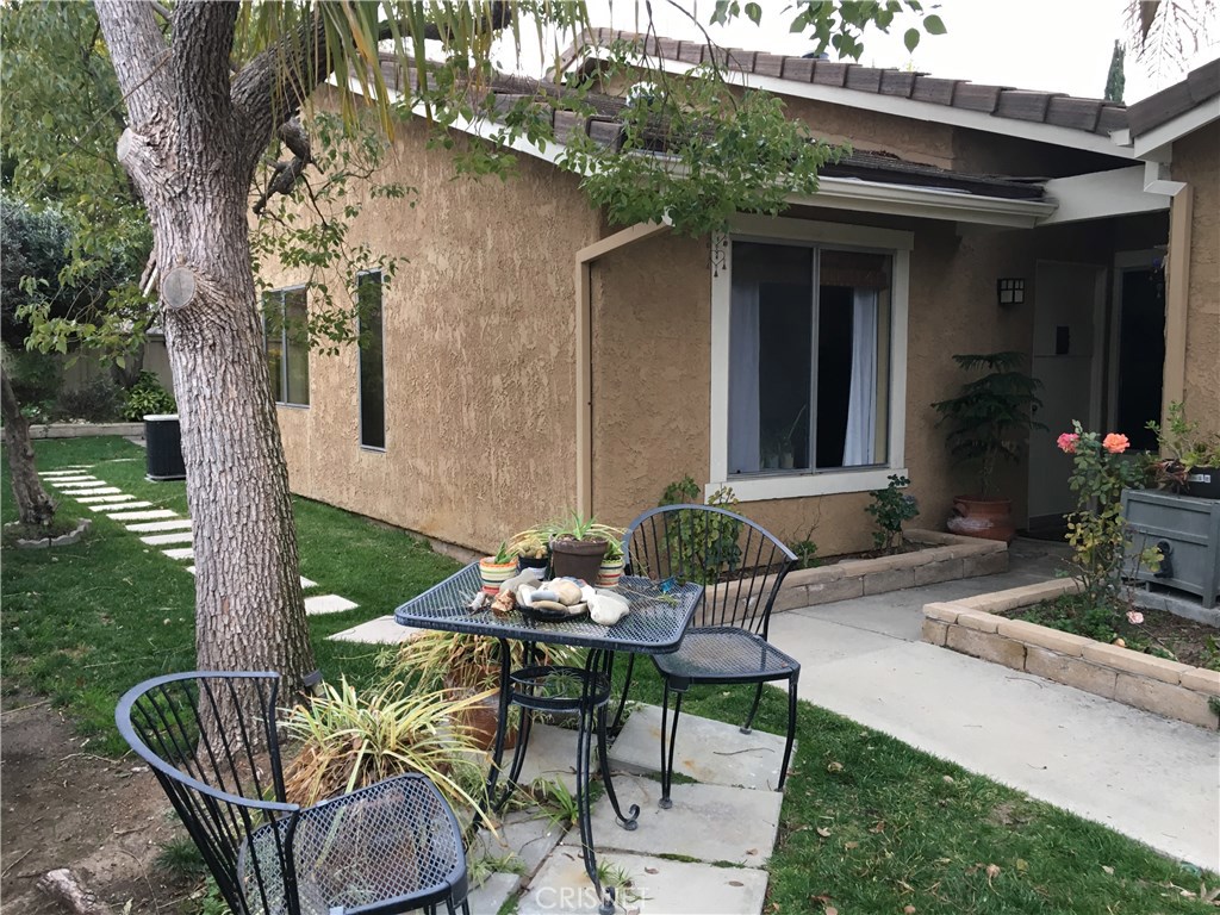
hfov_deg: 61.7
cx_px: 610
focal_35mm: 29
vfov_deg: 48.2
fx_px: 1022
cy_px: 458
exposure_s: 1/30
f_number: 2.2
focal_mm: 4.15
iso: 64
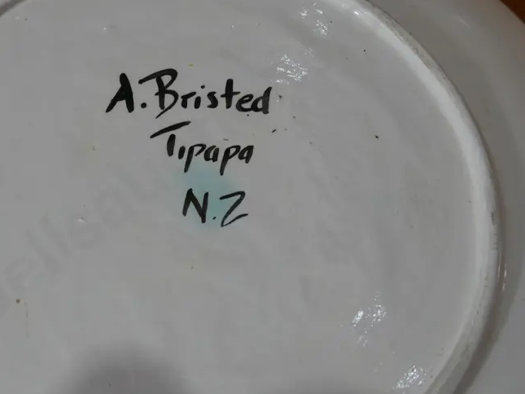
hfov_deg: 35.0
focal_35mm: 54
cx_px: 152
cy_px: 178
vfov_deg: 27.0
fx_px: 819
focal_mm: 17
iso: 200
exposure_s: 1/160
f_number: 4.5
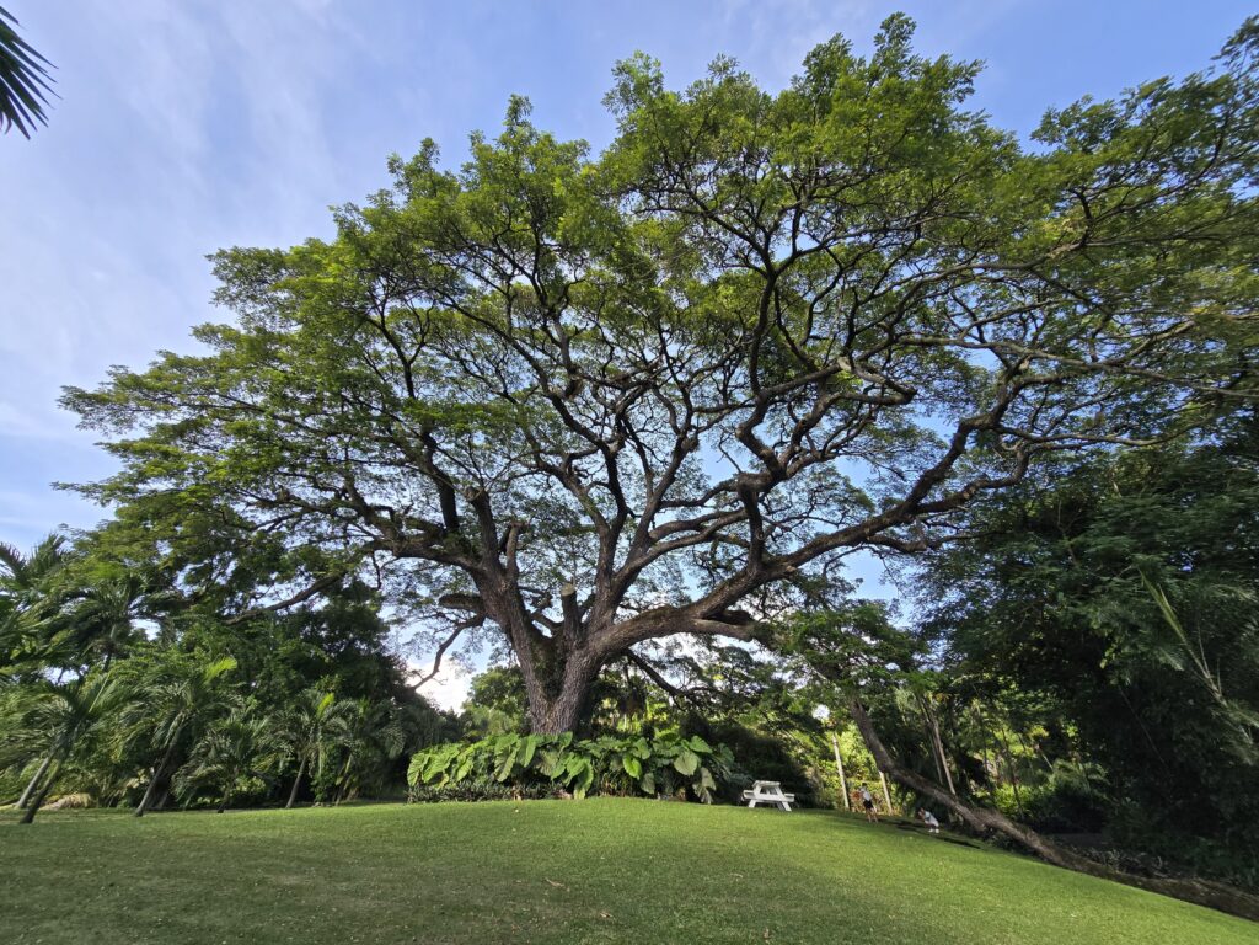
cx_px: 630
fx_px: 473
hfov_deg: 106.2
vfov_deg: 89.9
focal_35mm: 13
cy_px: 472
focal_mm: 2.2
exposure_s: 1/688
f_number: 2.2
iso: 50
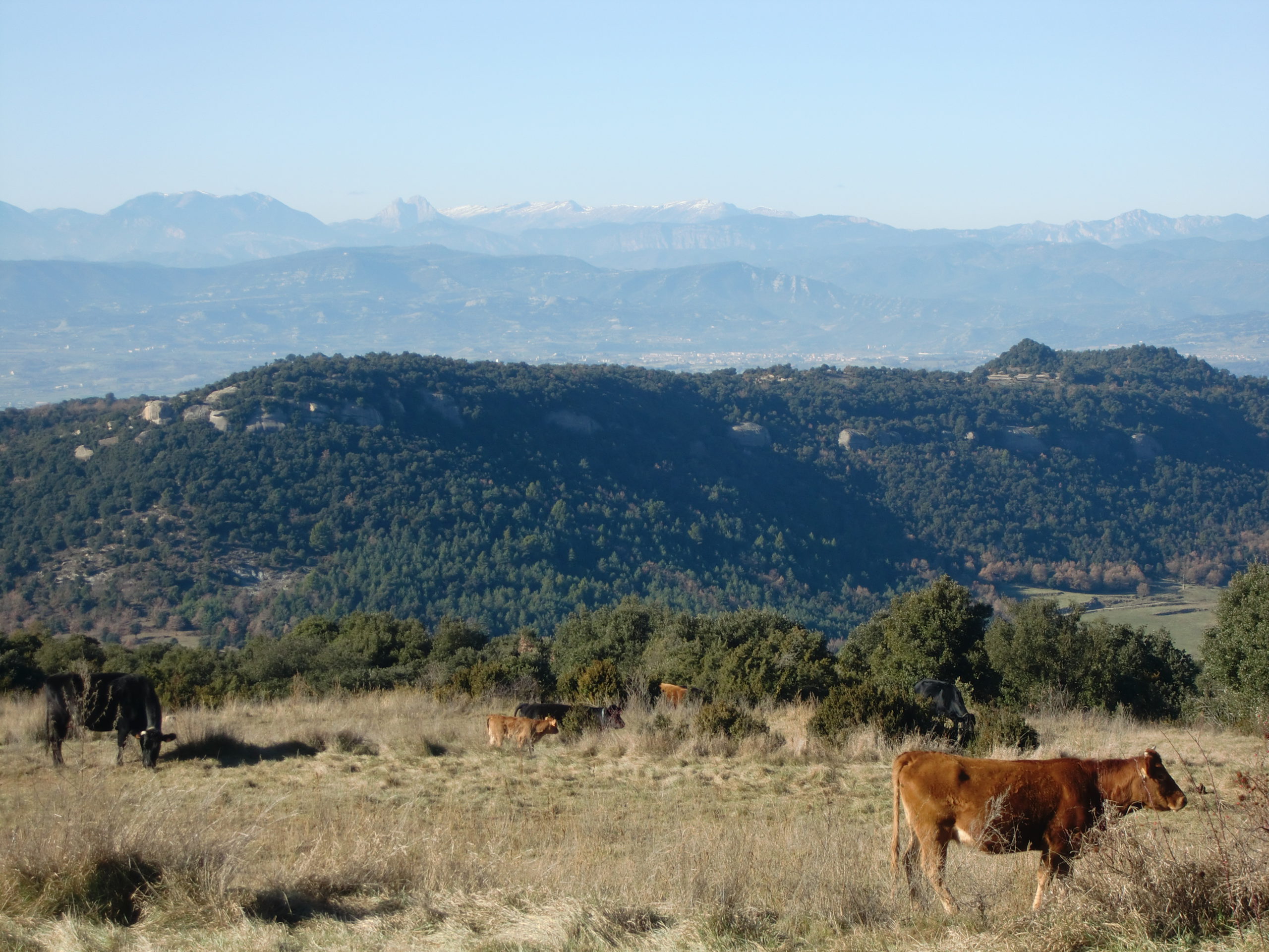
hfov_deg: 21.1
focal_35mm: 93
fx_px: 3409
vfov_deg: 15.9
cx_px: 634
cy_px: 476
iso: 64
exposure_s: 1/320
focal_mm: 16.5
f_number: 5.2
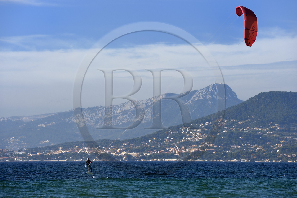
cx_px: 148
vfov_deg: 6.9
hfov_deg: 10.3
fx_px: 1650
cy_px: 99
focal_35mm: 200
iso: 200
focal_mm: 200
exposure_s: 1/640
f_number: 9
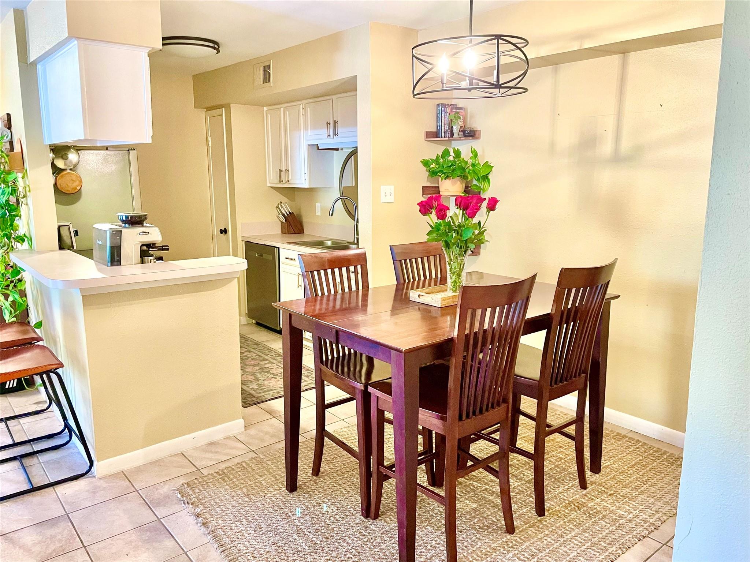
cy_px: 281
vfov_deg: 53.1
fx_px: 563
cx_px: 375
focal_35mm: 26
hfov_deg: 67.3
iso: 400
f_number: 1.6
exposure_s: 1/60
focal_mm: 4.2
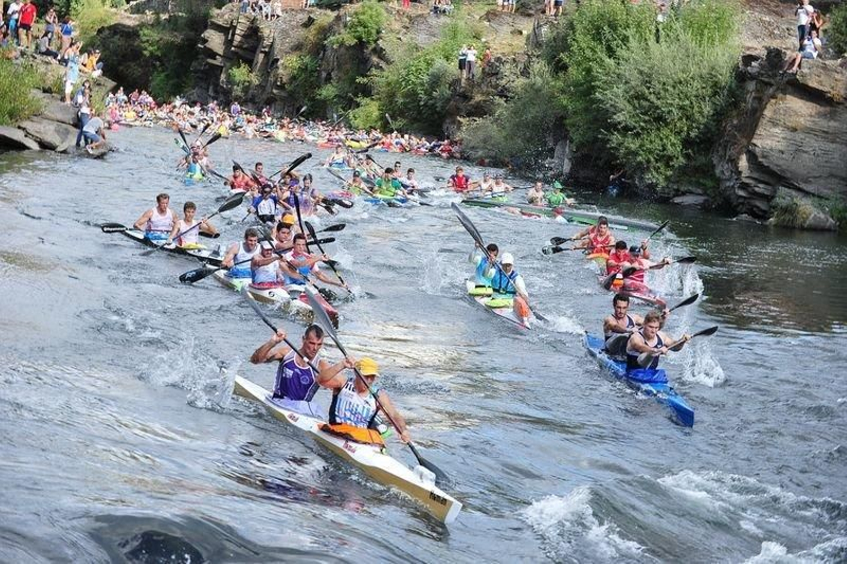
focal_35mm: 95
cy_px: 282
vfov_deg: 14.4
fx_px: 2235
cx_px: 424
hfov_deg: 21.5
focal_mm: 95
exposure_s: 1/400
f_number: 5.6
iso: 400
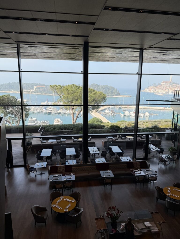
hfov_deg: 56.8
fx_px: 166
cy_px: 120
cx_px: 90
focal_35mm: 24
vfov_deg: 71.6
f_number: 1.78
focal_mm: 6.76
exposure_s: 1/1091
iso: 80
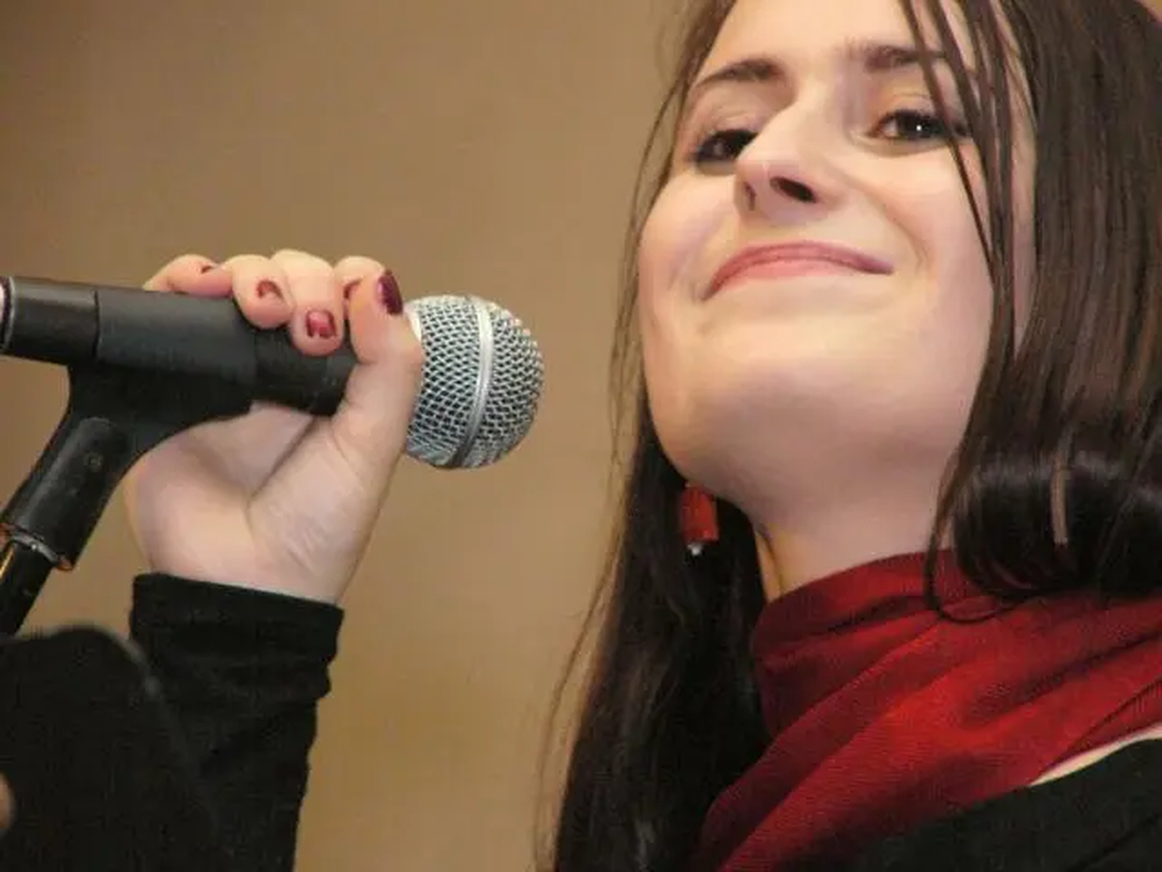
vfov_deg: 4.2
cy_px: 436
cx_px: 581
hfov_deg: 5.6
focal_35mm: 354
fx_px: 11883
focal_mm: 58.9
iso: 400
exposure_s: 1/60
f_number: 2.8
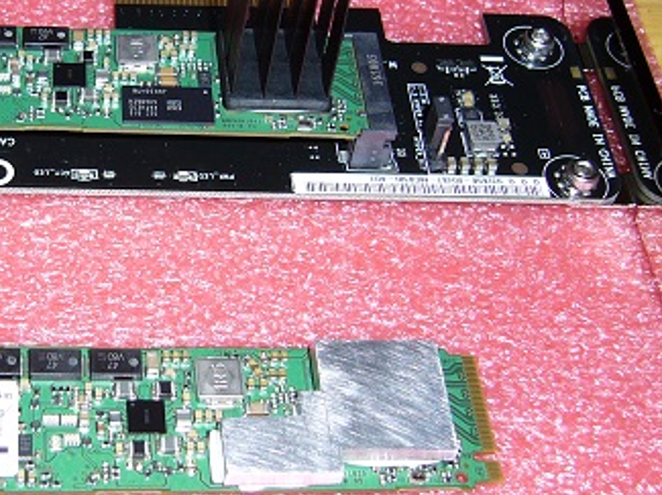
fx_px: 1318
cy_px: 169
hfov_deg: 27.6
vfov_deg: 21.2
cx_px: 132
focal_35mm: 69
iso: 80
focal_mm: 5.8
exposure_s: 1/30
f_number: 2.8
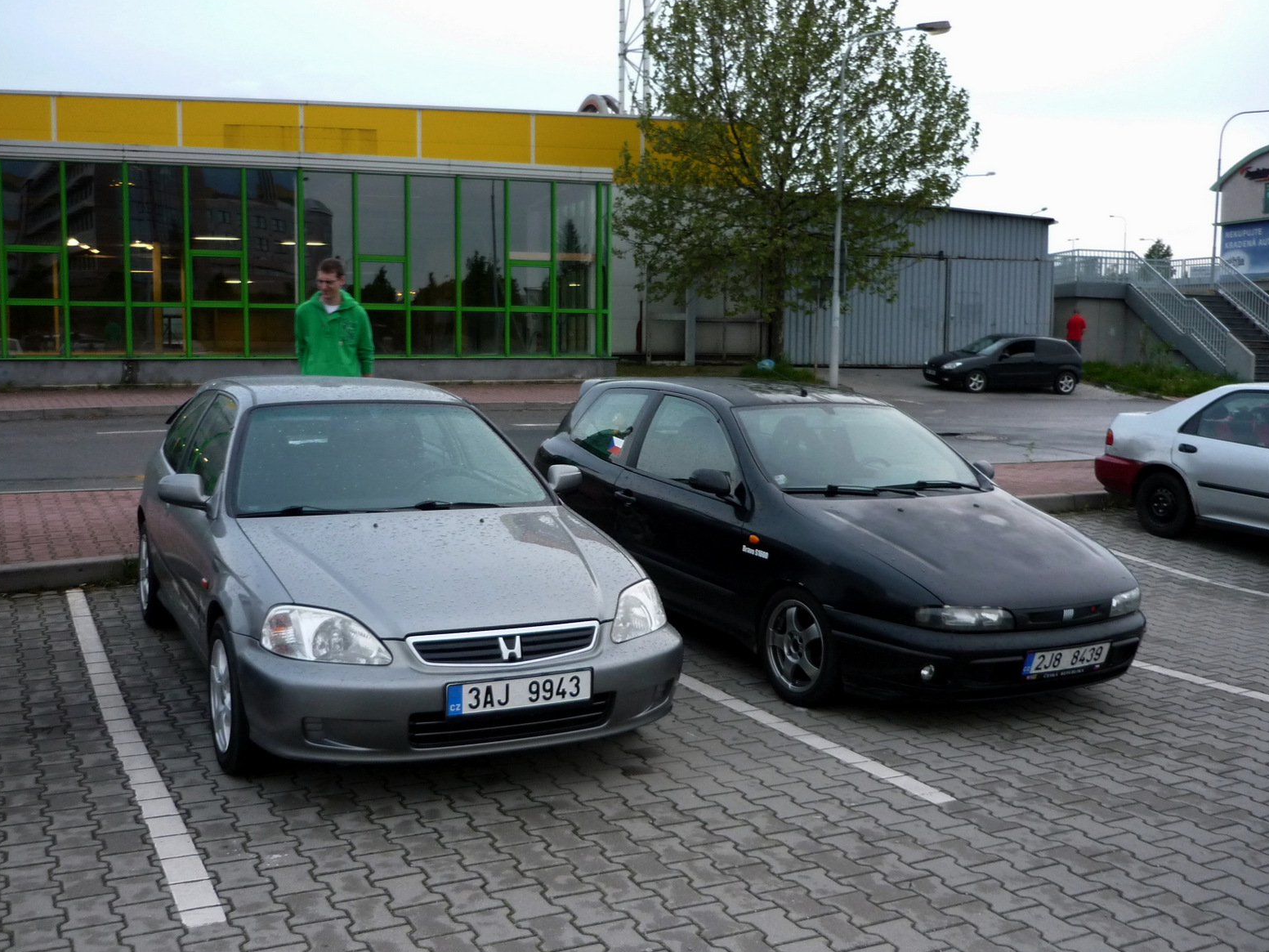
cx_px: 619
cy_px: 469
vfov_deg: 41.8
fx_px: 1247
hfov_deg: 53.9
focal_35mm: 34
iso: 200
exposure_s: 1/15
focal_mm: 5.5
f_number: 2.8
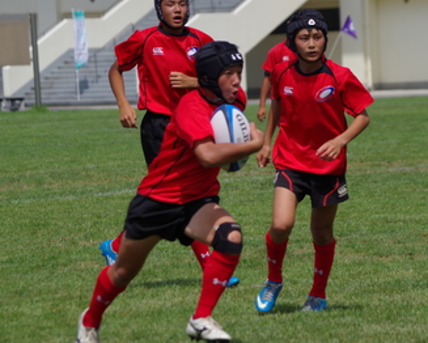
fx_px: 4563
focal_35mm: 360
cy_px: 172
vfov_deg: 4.3
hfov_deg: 5.4
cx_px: 243
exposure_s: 1/1000
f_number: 7.1
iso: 200
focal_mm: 210
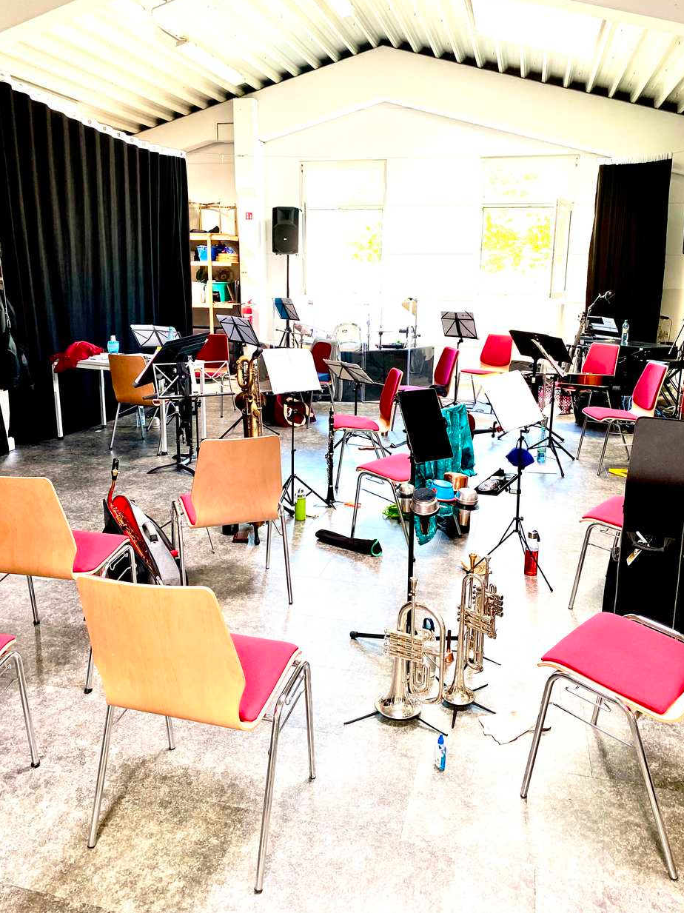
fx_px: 712
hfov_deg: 51.3
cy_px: 444
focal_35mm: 27
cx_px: 343
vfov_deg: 65.3
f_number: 1.8
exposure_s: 1/121
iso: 100
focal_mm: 4.25
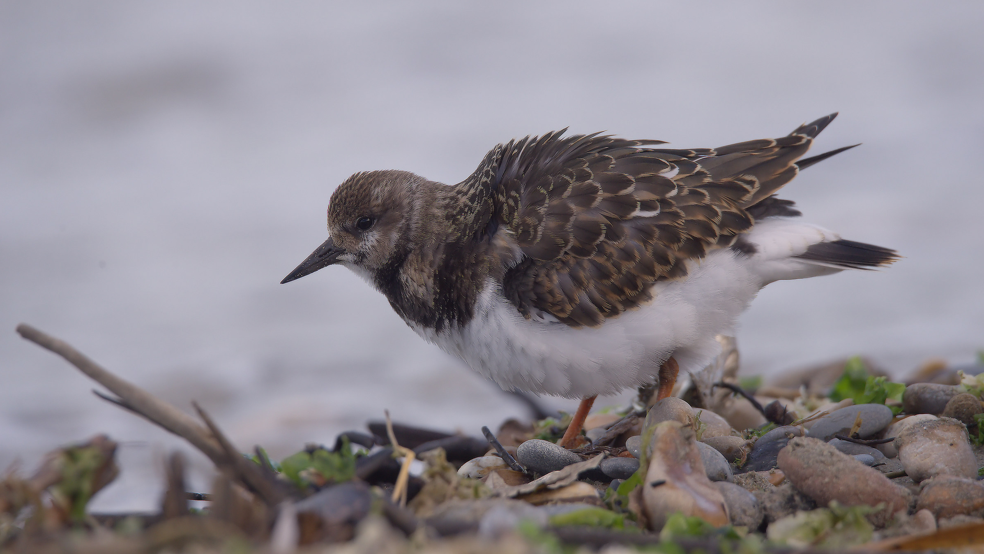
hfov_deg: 3.4
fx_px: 16437
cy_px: 240
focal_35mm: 630
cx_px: 492
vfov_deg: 1.9
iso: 640
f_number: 8
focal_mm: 600
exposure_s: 1/800
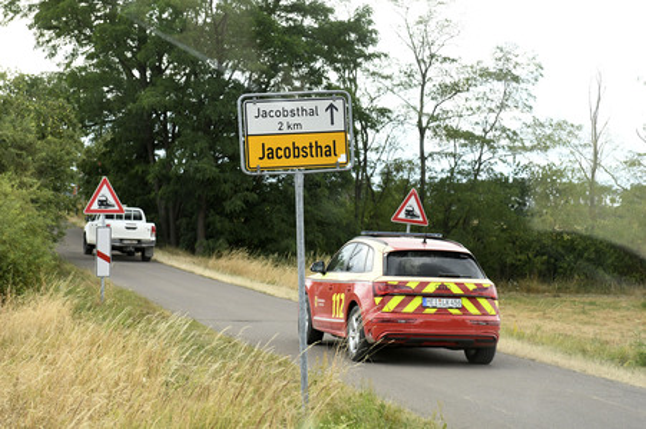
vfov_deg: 19.4
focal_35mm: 70
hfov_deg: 28.9
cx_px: 323
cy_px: 214
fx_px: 1255
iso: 800
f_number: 5
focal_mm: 70
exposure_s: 1/800
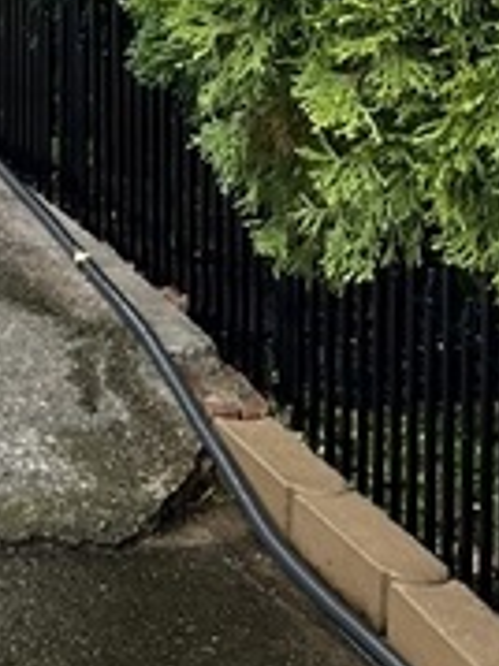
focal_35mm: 157
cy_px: -197
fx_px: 3021
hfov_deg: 8.6
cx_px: -711
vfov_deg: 12.2
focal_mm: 5.1
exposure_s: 1/122
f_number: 1.6
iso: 40
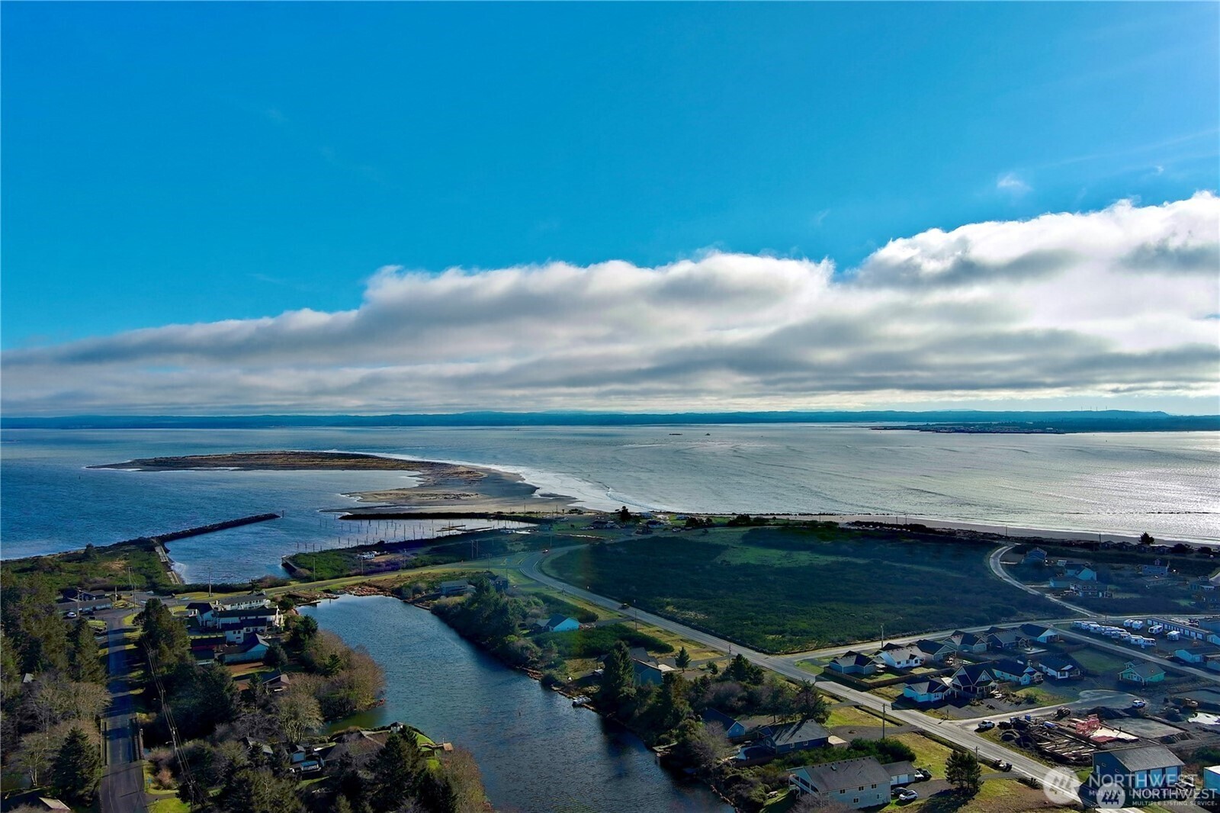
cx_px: 610
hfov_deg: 63.7
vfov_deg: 44.9
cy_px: 406
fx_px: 983
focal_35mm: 29
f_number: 2.8
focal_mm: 10.57
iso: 101
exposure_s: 1/3597
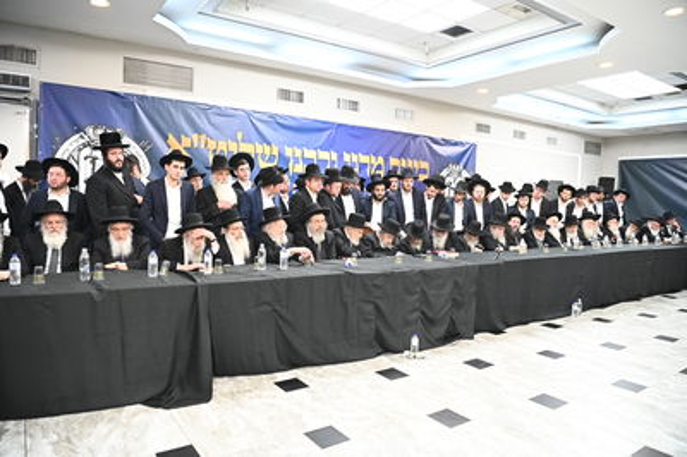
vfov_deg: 53.1
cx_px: 344
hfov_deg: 73.8
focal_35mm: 24
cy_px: 228
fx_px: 458
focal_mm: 24
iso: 2000
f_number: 3.5
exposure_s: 1/160
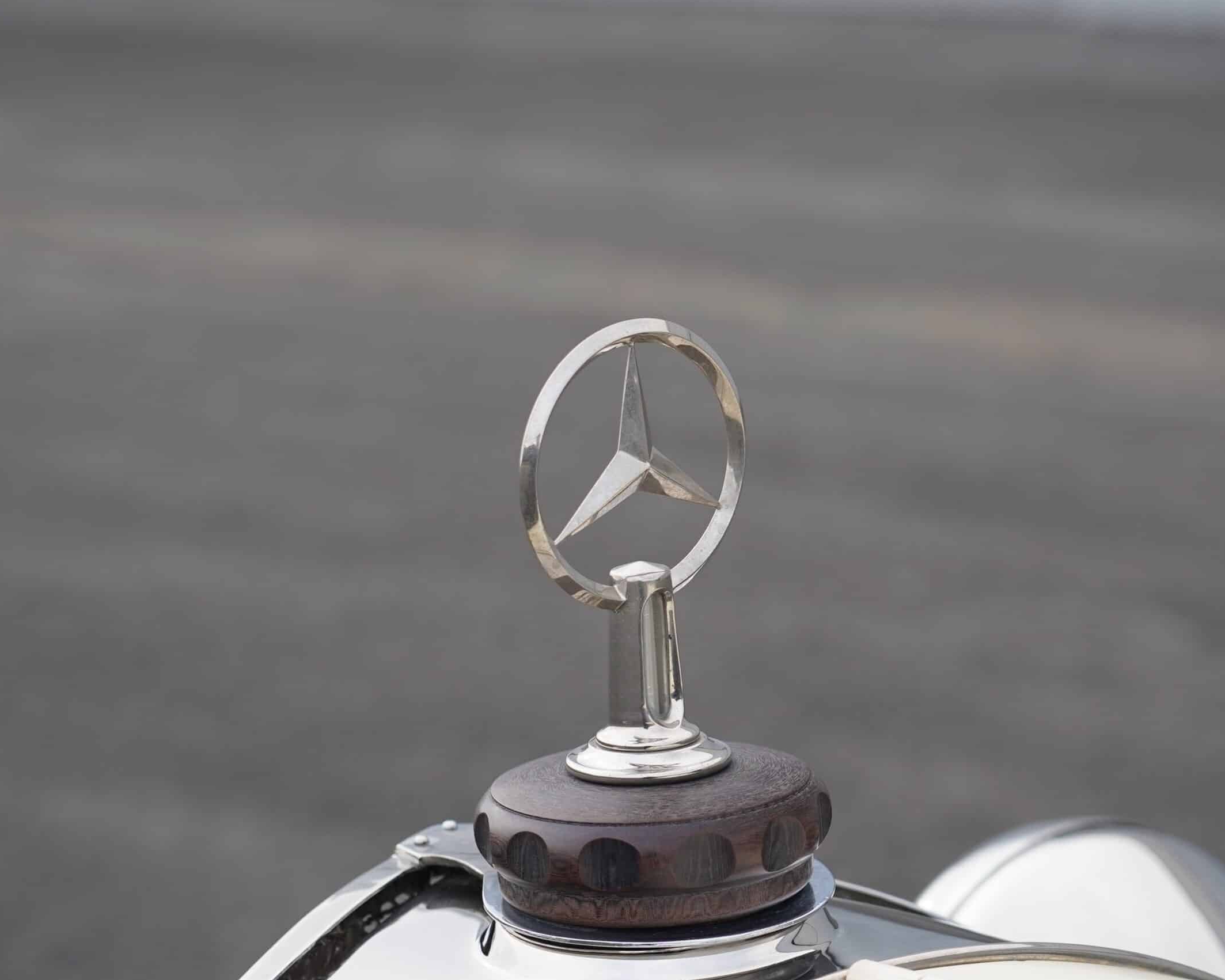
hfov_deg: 15.8
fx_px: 4424
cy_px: 489
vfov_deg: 12.6
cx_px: 676
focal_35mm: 122
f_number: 4
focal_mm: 72
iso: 200
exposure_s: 1/160
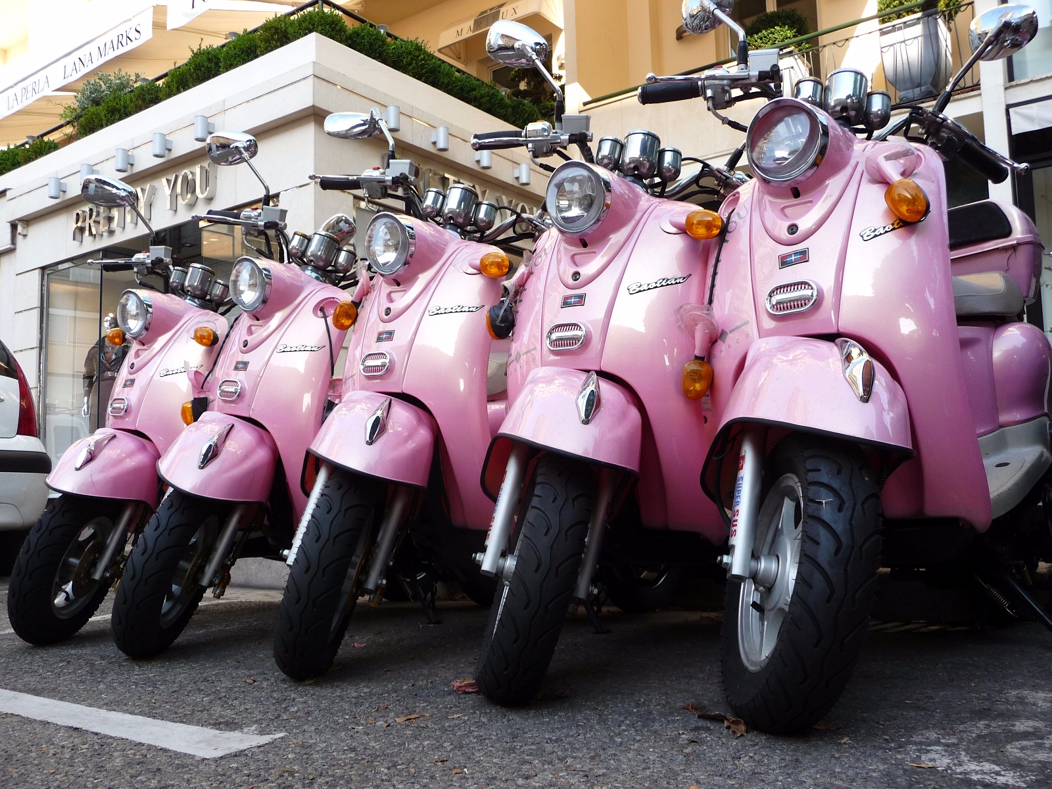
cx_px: 526
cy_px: 394
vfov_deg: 46.8
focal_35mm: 30
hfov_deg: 60.0
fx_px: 912
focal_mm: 5
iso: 100
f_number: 3.4
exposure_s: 1/160
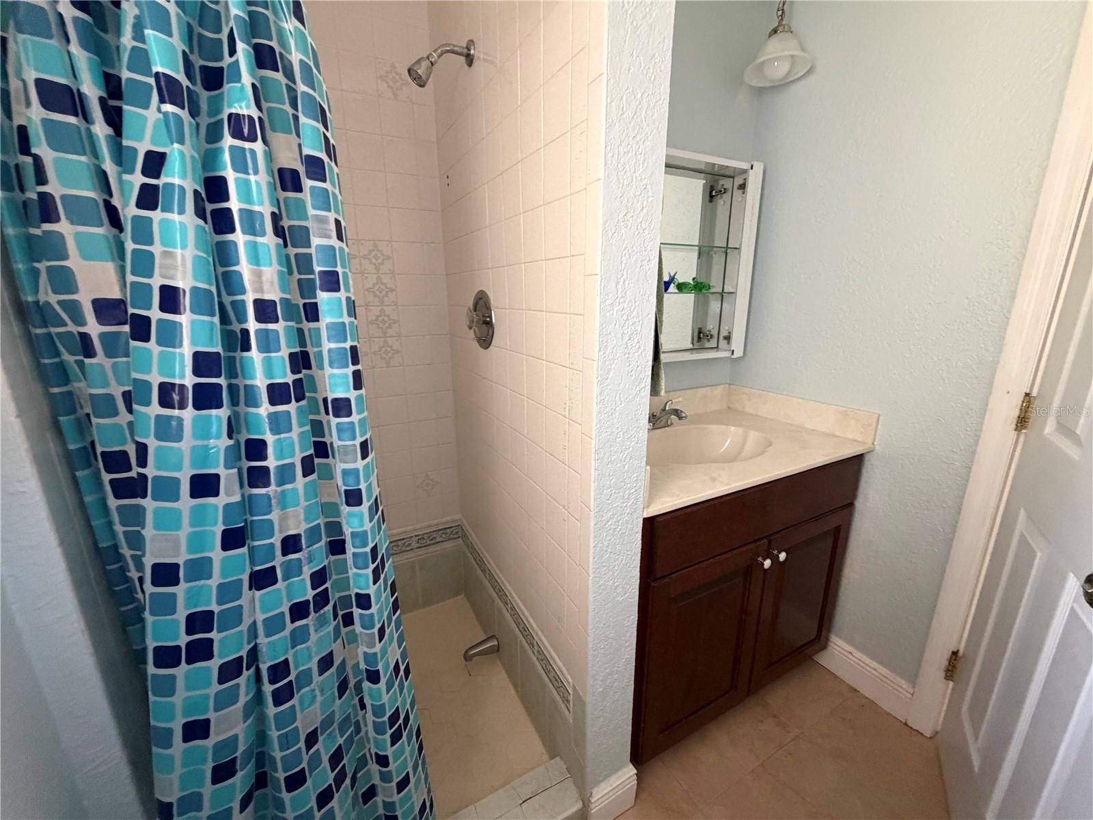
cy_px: 410
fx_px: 442
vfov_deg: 85.7
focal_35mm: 14
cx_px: 546
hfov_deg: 102.1
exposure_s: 1/60
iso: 500
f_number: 2.2
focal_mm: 2.22
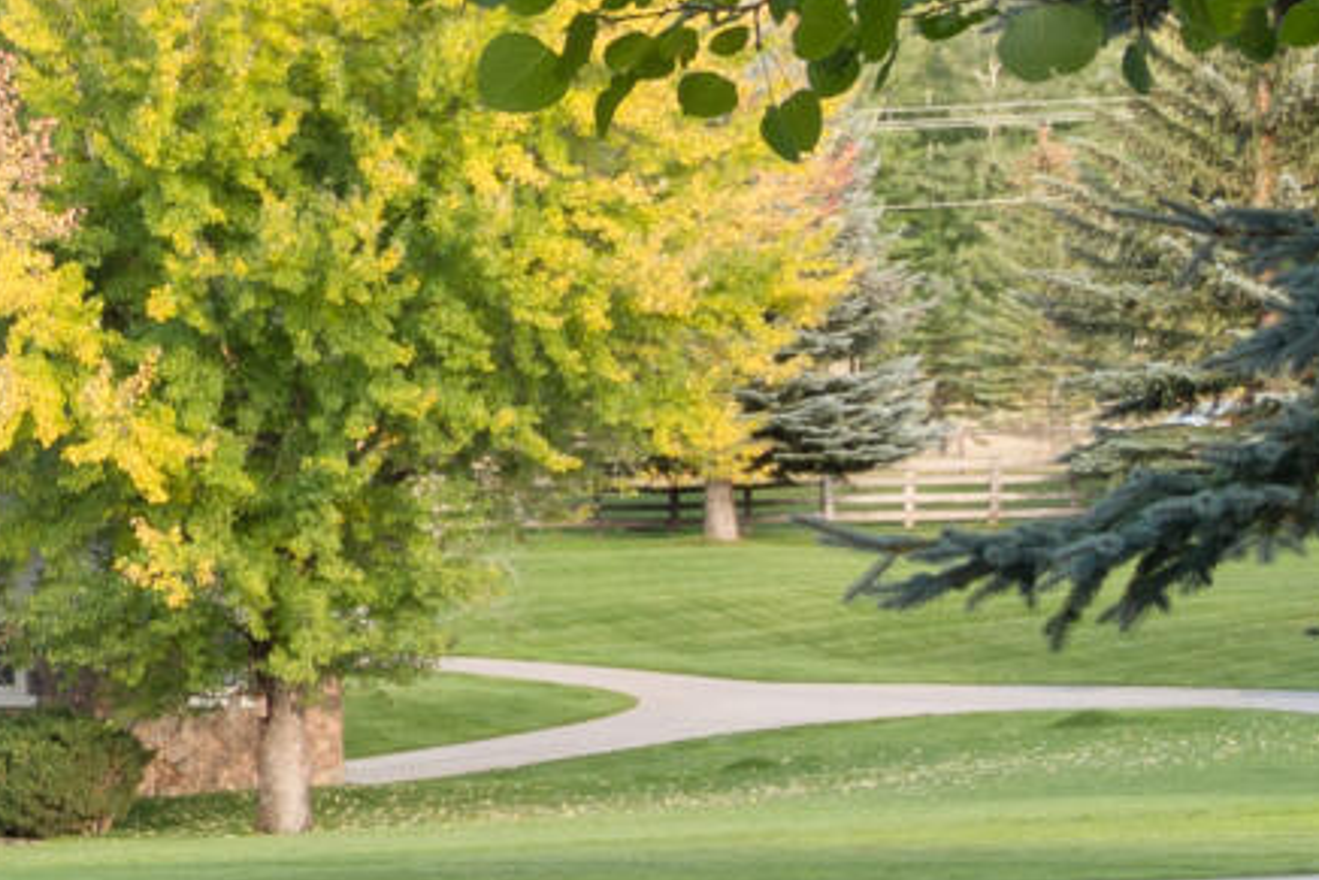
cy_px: 236
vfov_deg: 8.0
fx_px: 6304
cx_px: -2765
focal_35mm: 172
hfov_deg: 9.3
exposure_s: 1/4
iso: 100
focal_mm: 25
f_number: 8
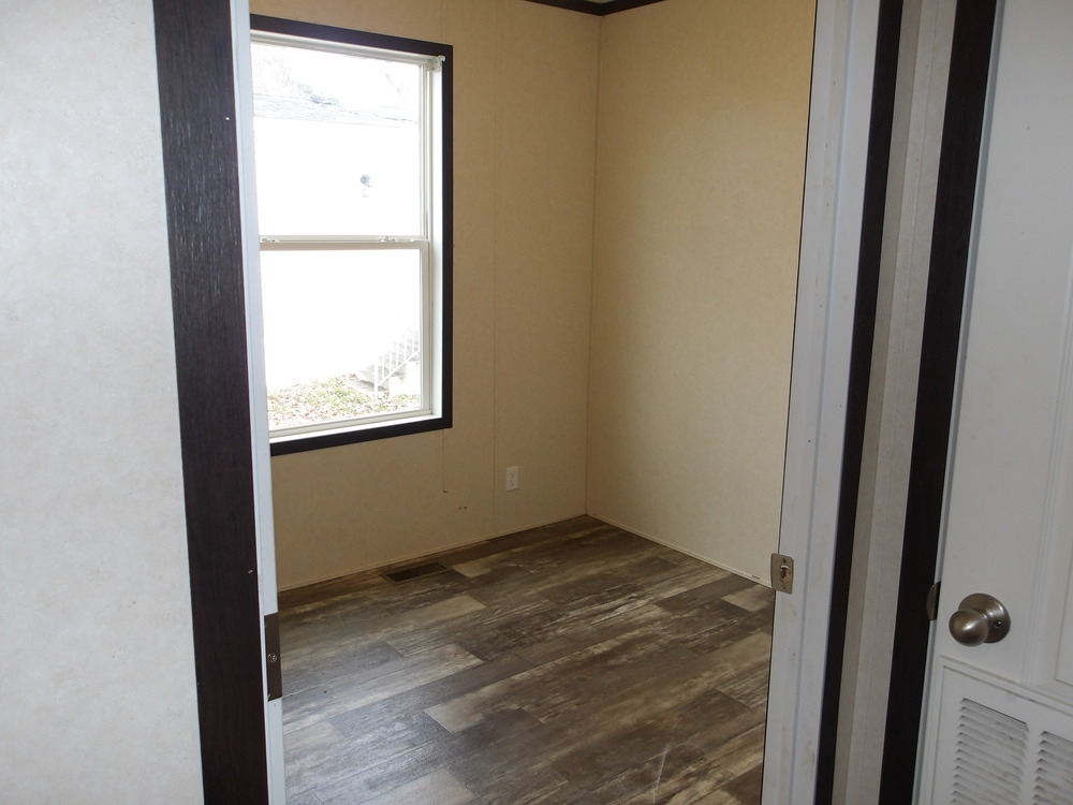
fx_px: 837
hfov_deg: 65.3
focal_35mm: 27
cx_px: 536
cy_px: 402
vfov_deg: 51.4
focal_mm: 4.9
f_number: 3
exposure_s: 1/30
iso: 118
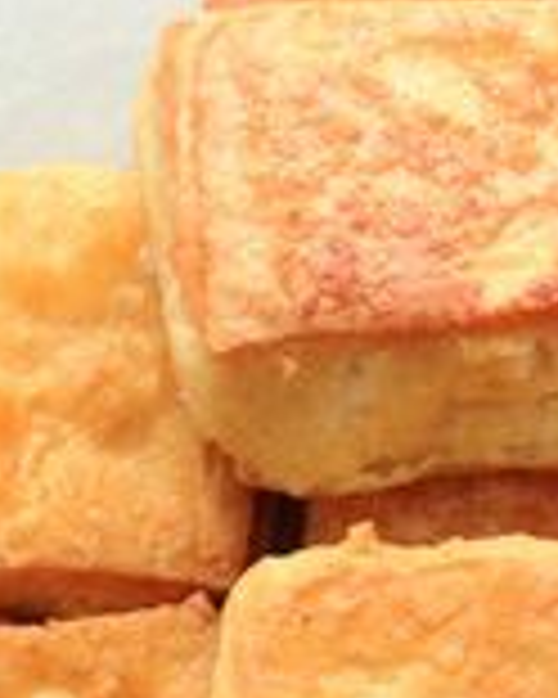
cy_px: 651
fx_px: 2312
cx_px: 598
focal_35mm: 112
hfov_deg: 13.5
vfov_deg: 16.9
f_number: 2.4
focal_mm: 4.12
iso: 80
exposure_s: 1/20
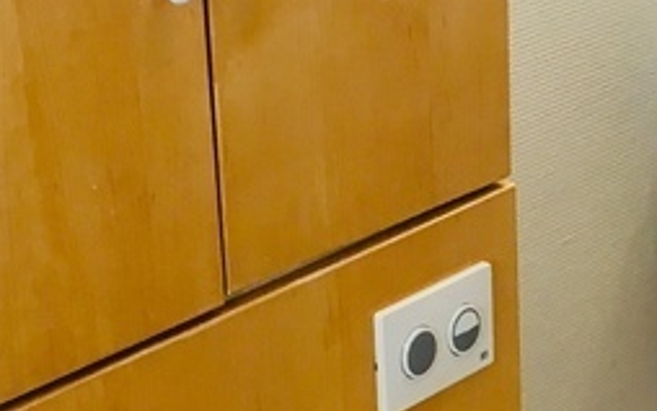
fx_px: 2221
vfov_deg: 10.6
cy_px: 269
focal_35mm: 124
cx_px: 647
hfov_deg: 16.5
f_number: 2.2
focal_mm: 4.15
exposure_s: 1/33
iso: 64
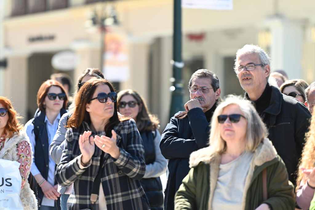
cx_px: 158
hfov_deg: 10.3
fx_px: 1749
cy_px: 105
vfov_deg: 6.9
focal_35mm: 200
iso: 200
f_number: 2.8
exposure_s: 1/1000
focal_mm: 200
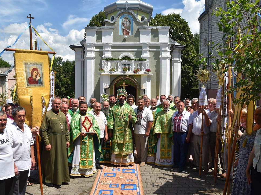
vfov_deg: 46.8
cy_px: 100
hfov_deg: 59.9
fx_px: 226
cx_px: 126
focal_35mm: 30
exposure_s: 1/320
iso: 100
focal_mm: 18
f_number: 8
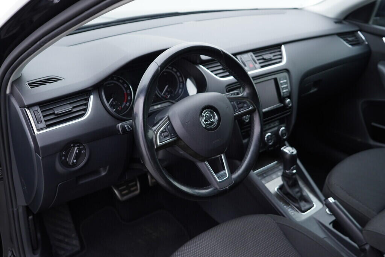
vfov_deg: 36.9
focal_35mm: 36
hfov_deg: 53.1
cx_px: 192
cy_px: 128
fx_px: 385
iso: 160
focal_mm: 24
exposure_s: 1/40
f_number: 2.8
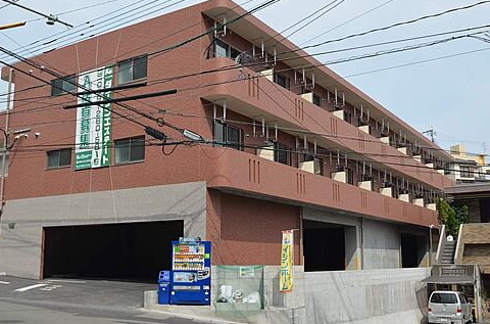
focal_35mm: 40
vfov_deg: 33.2
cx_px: 233
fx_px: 543
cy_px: 169
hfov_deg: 48.6
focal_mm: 20
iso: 100
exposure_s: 1/250
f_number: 8
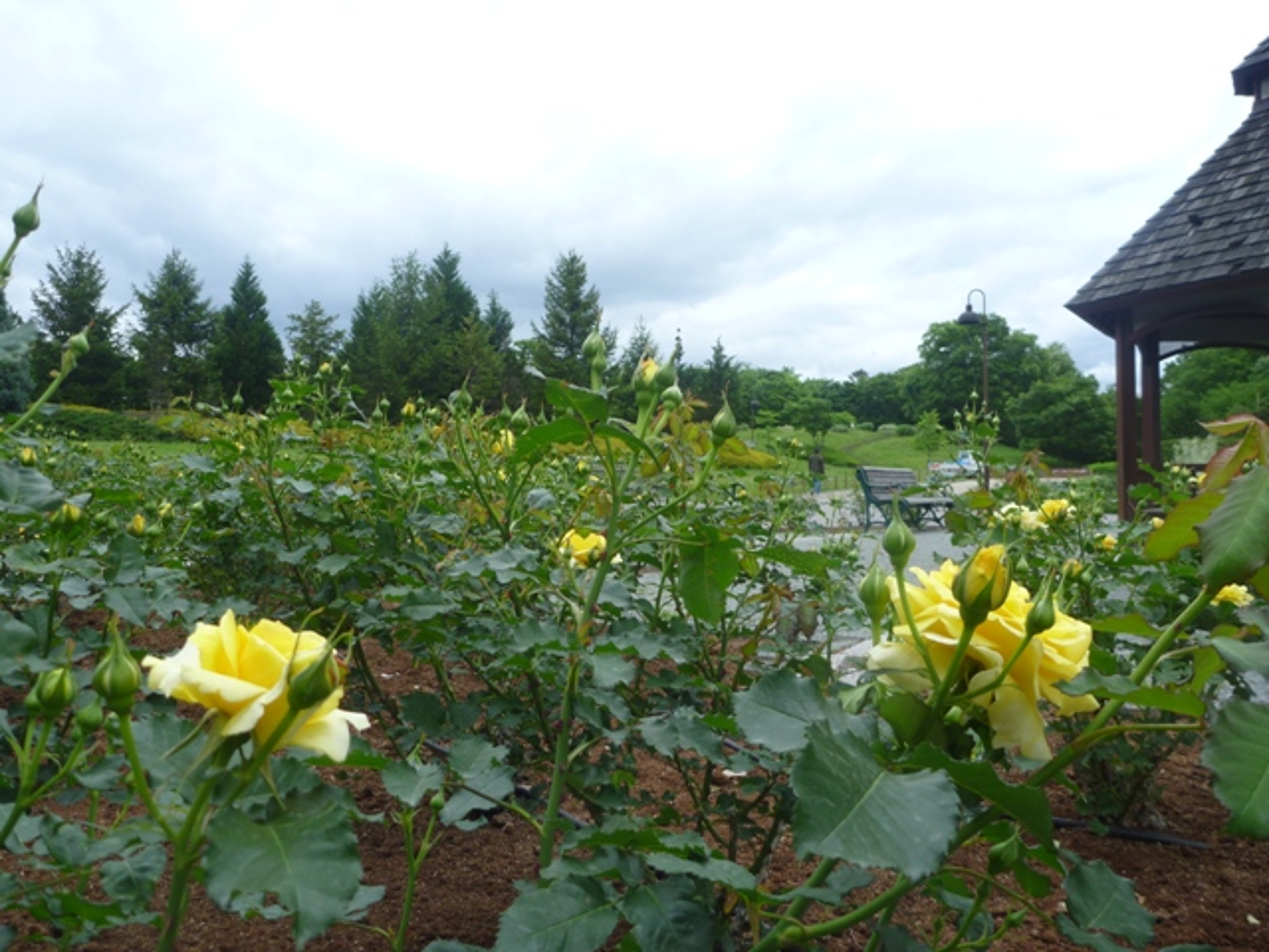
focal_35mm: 28
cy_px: 476
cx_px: 634
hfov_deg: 63.4
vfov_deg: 49.7
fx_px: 1026
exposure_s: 1/400
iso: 80
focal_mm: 4.9
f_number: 3.3
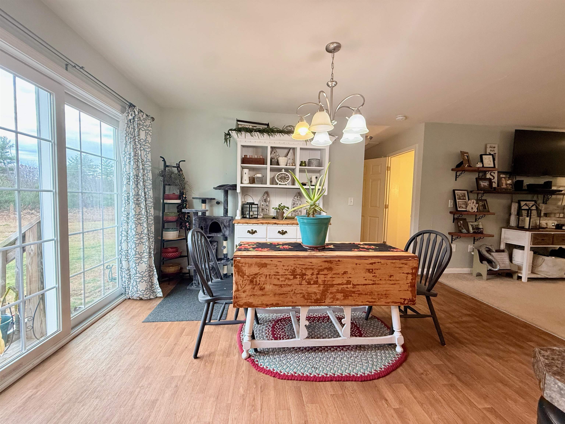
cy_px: 212
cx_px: 282
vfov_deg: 85.7
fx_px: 229
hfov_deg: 102.1
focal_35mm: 14
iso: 250
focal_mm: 2.22
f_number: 2.2
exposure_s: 1/60
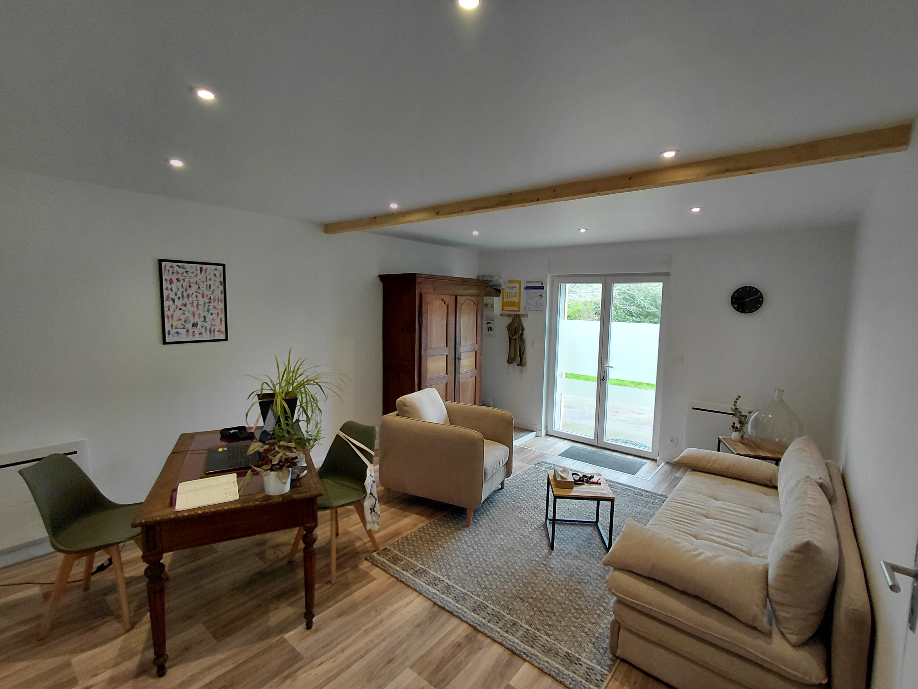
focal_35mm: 16
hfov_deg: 94.5
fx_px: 424
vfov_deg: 78.1
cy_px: 344
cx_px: 459
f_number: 2.2
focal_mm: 1.64
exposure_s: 1/60
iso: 40
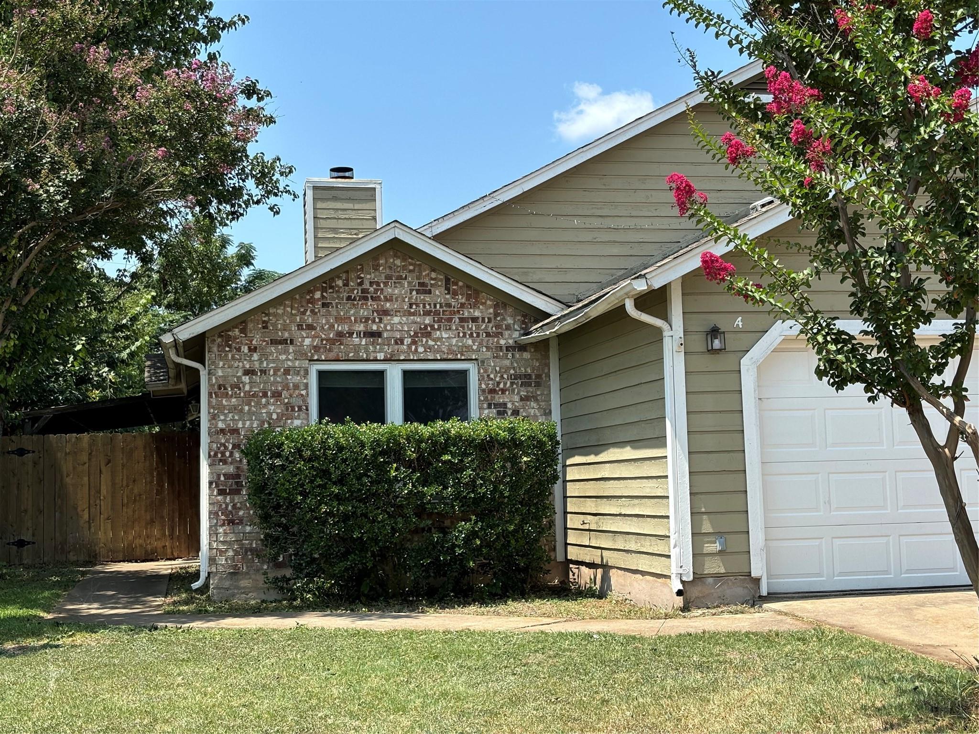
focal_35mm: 52
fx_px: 1471
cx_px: 490
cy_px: 367
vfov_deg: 28.0
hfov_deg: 36.8
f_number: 1.6
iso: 32
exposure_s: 1/1724
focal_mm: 5.96
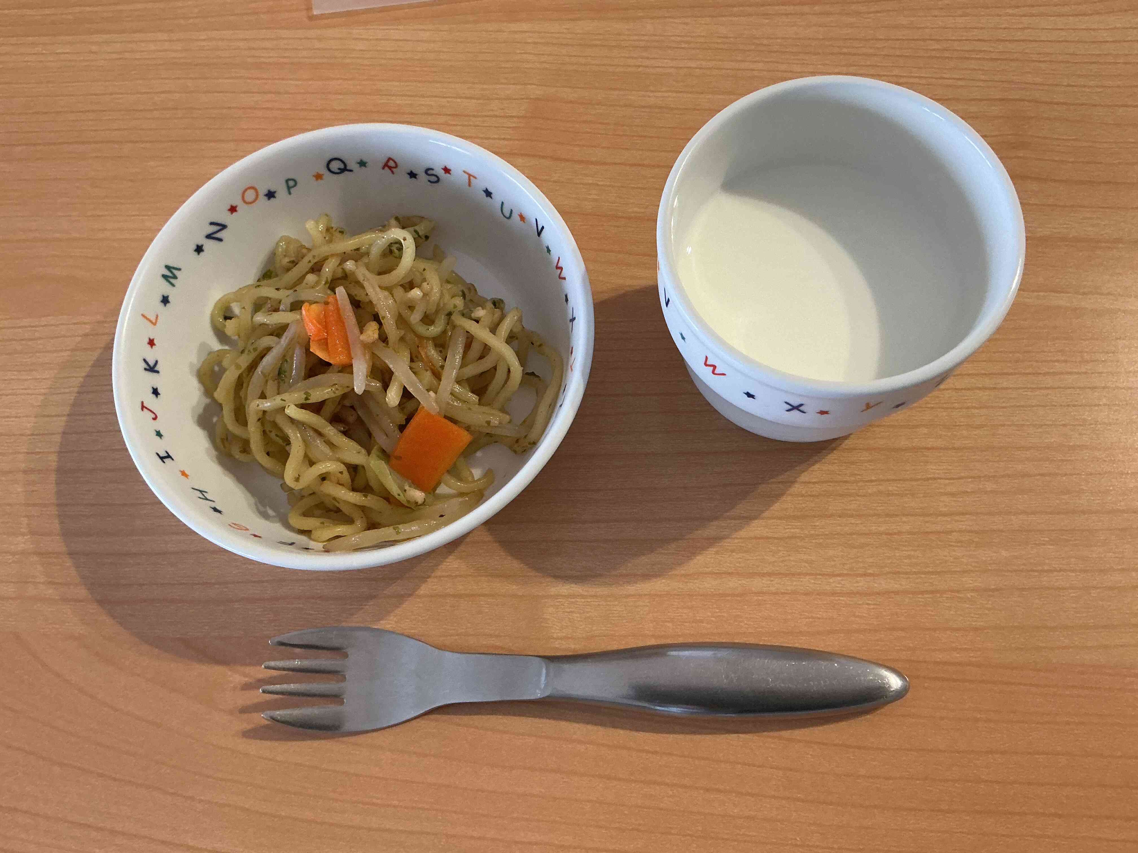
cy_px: 426
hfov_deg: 61.7
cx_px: 569
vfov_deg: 48.2
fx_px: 953
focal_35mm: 29
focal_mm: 3
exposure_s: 1/50
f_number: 1.8
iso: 160
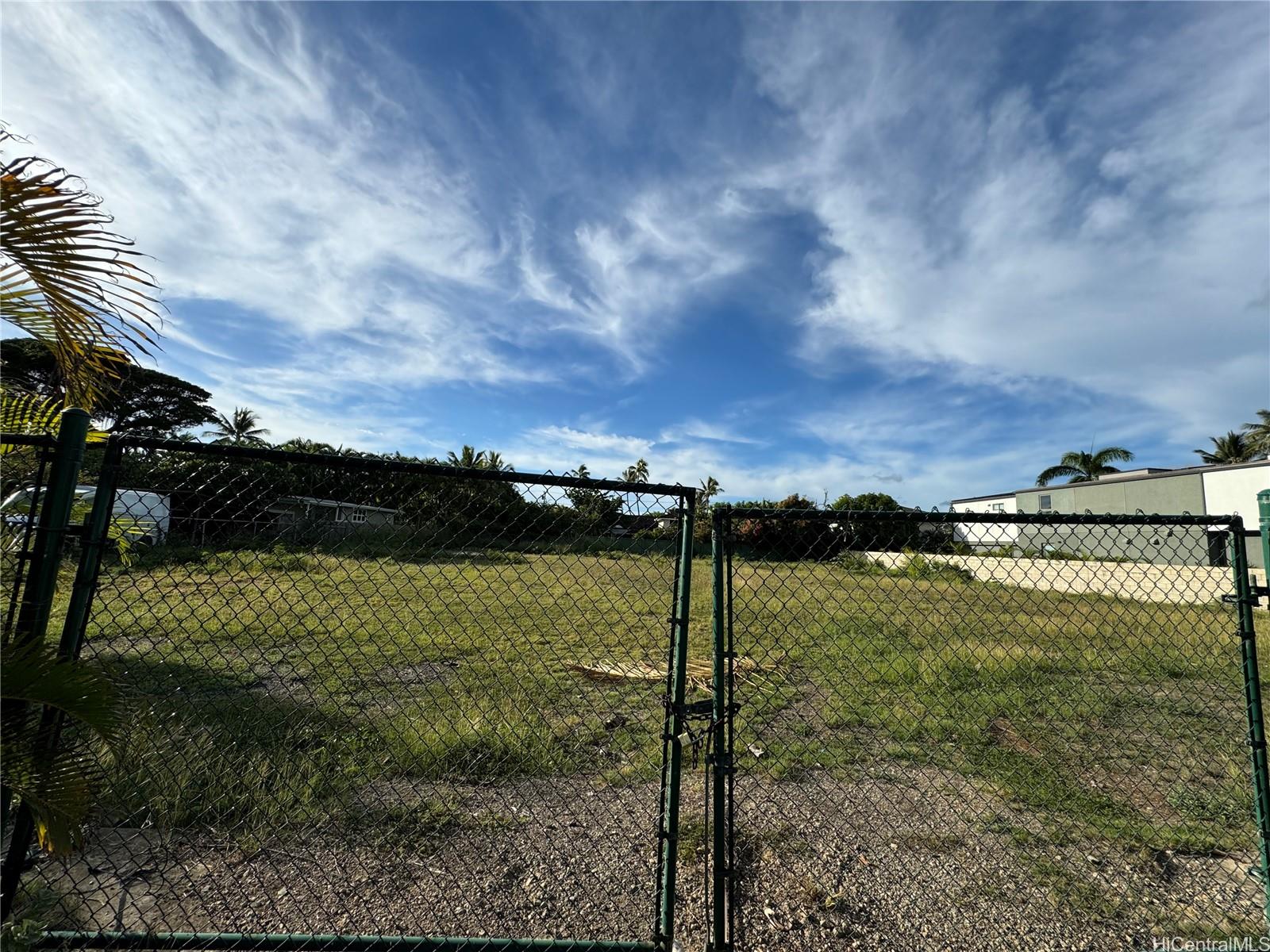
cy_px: 476
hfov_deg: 102.1
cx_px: 635
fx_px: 514
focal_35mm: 14
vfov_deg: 85.7
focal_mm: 2.22
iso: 50
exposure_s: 1/2415
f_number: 2.2
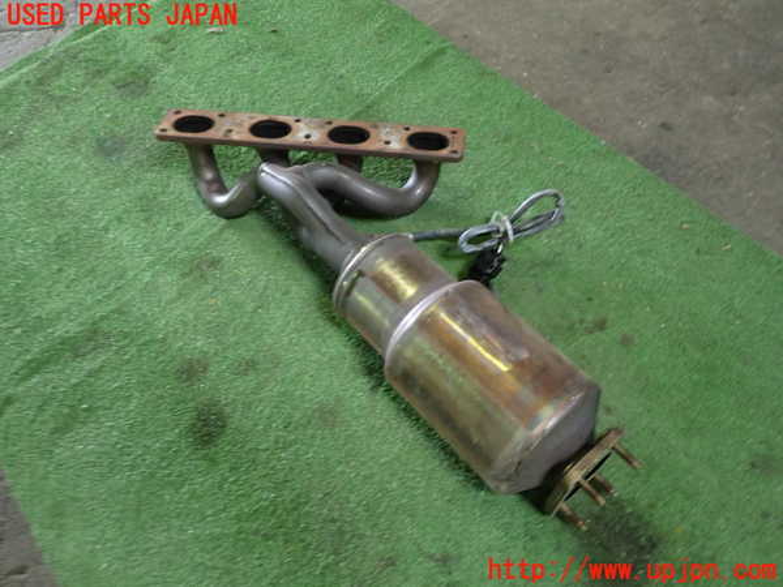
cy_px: 294
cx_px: 392
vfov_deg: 46.8
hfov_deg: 60.0
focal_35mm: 30
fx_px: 679
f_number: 2.3
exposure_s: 1/30
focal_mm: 5.4
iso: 320
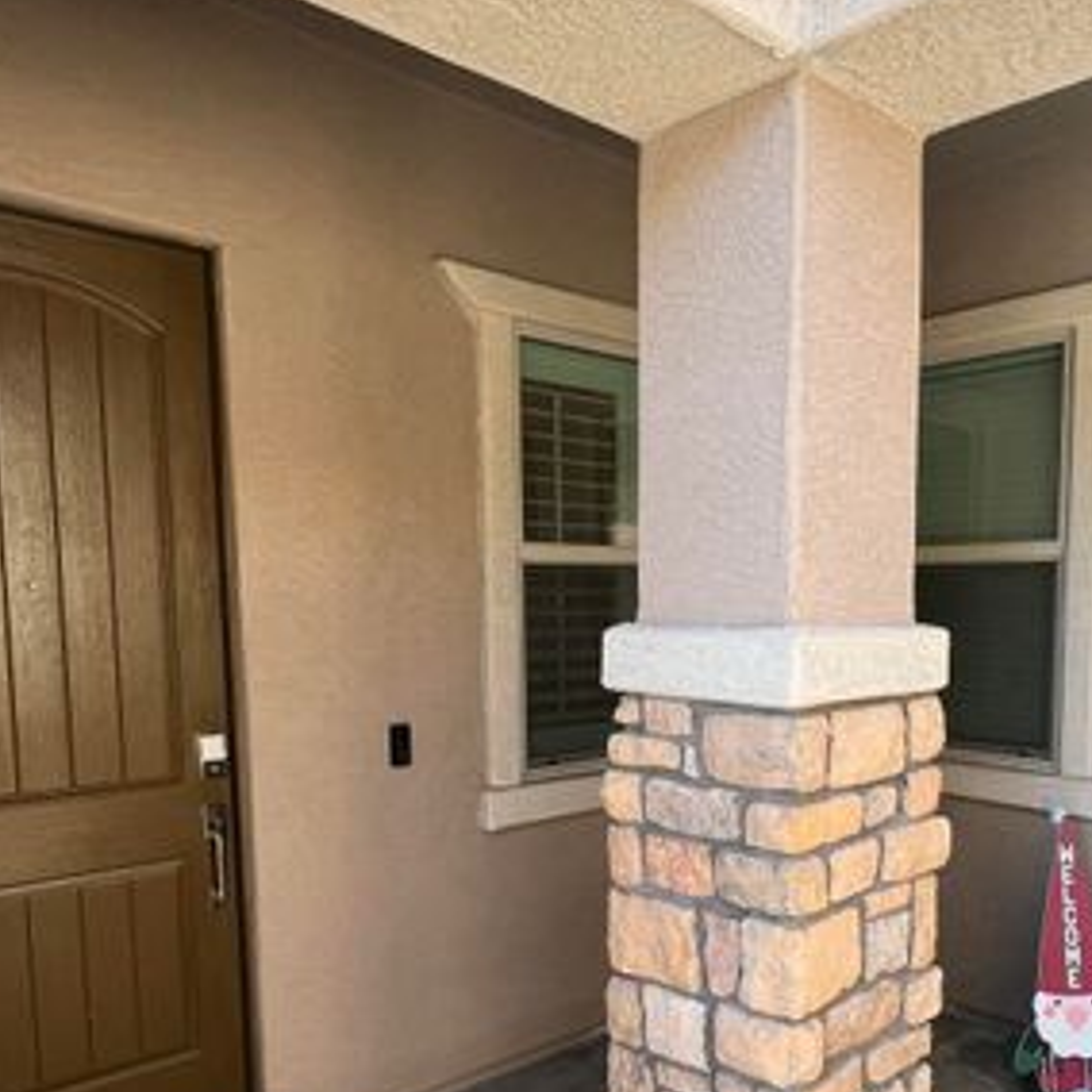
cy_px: 702
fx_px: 964
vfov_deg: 58.1
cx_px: 700
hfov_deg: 58.1
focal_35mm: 27
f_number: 1.8
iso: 32
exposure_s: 1/99
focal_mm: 1.57
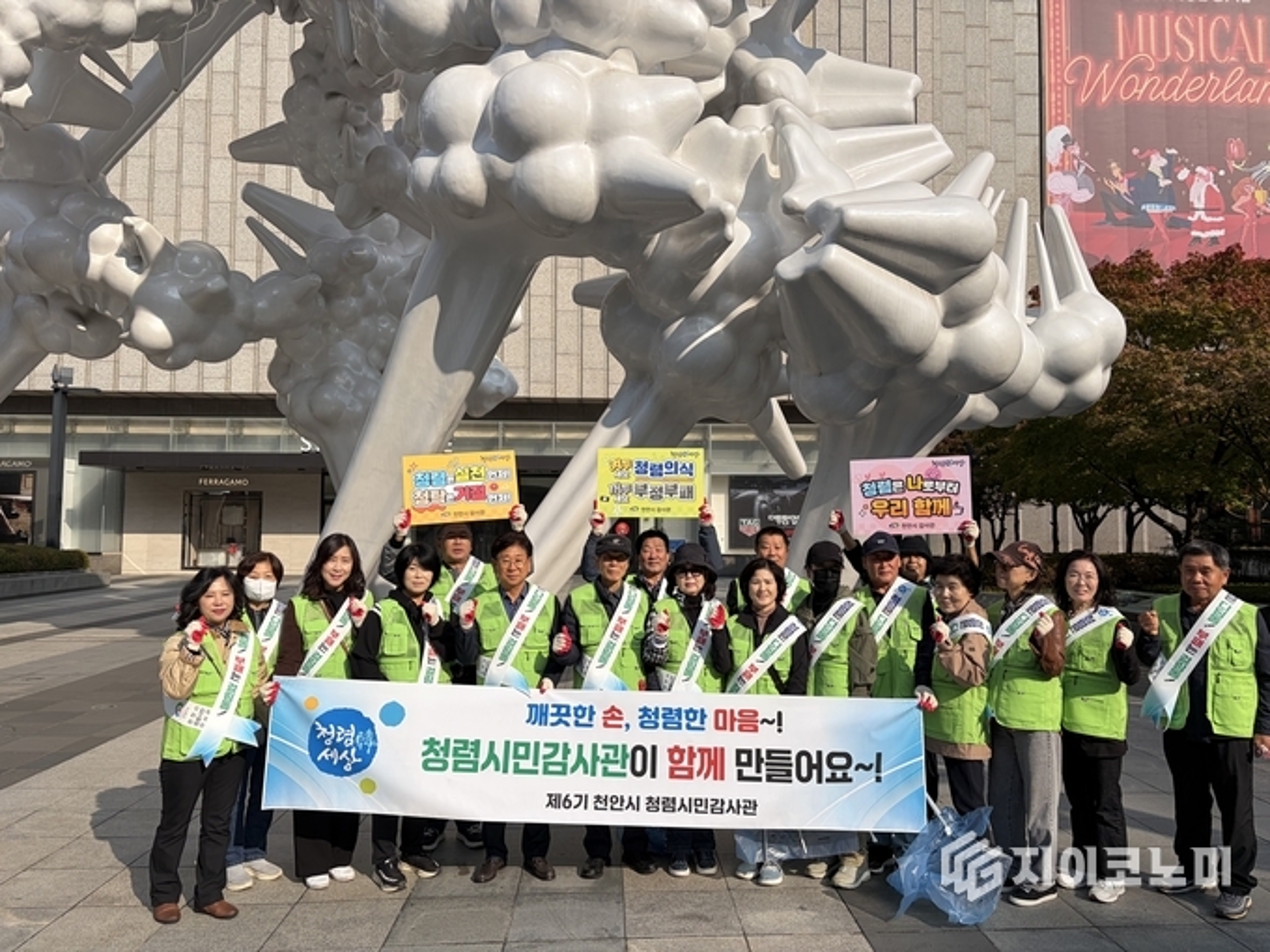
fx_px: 954
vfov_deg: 53.1
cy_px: 476
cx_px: 635
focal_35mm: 26
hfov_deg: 67.3
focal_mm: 5.96
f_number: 1.6
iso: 50
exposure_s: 1/4065
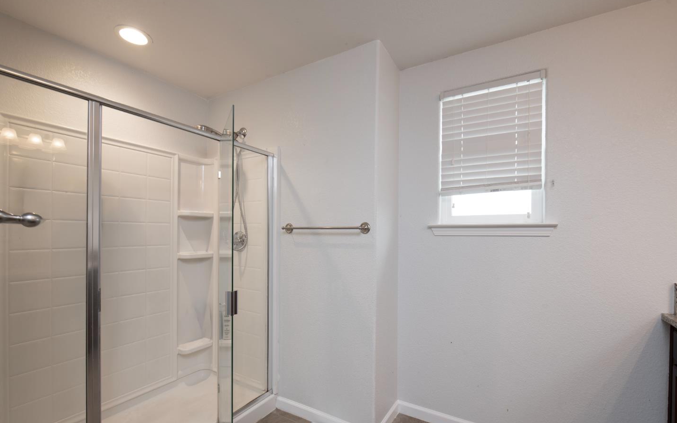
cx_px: 348
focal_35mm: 15
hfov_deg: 101.4
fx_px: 277
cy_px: 231
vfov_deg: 74.6
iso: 80
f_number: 8
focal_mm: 14
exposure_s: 1/3
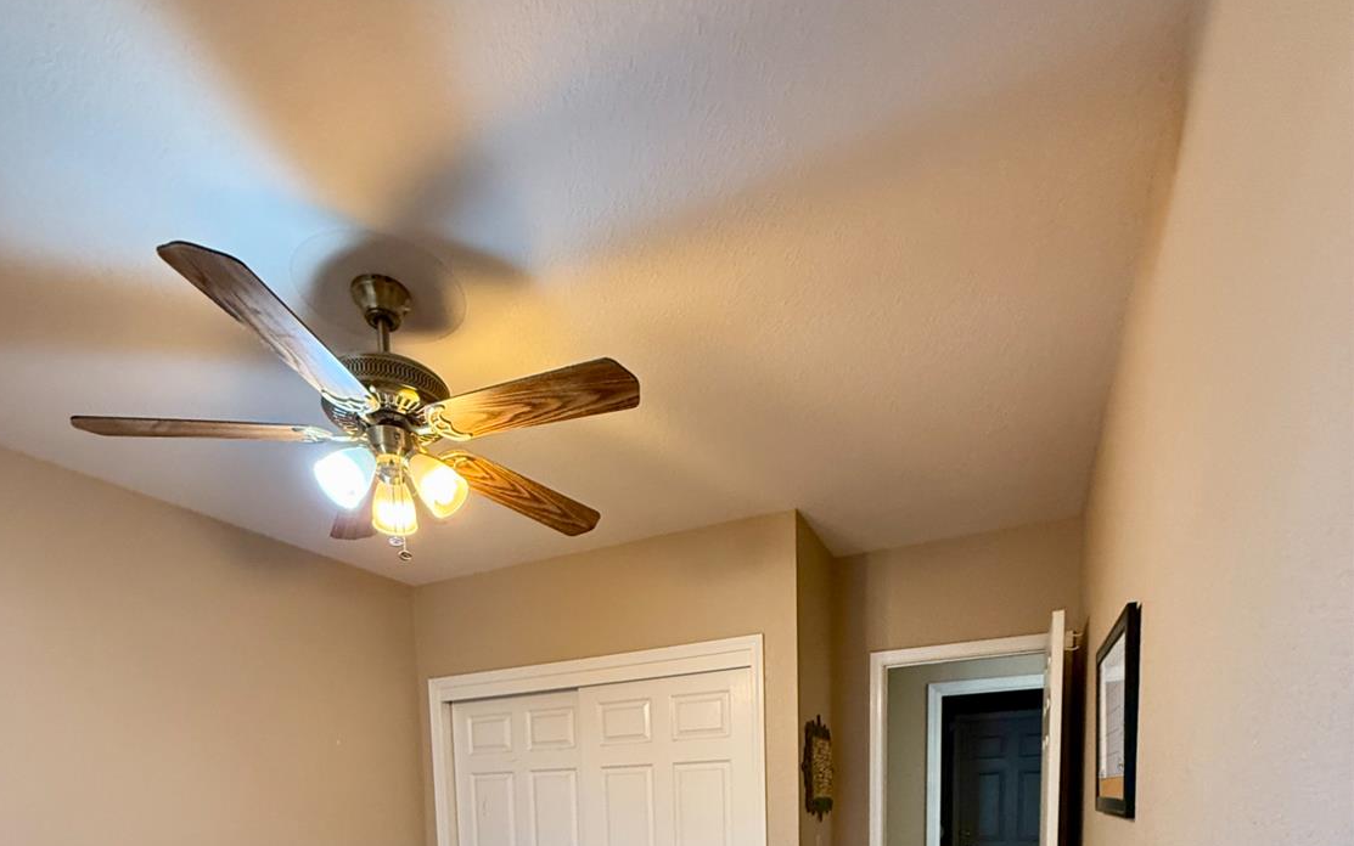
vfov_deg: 47.6
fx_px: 738
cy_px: 876
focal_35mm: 20
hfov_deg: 85.1
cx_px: 671
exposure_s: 1/60
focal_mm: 2.22
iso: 400
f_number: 2.2
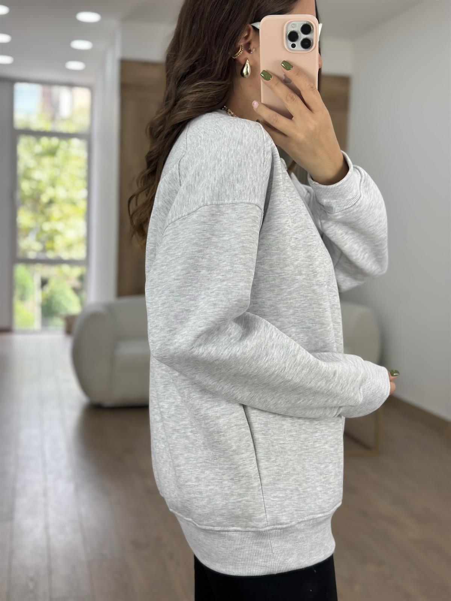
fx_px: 834
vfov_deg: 39.7
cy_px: 300
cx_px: 226
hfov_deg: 30.3
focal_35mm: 48
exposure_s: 1/422
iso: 80
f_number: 1.78
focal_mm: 6.86
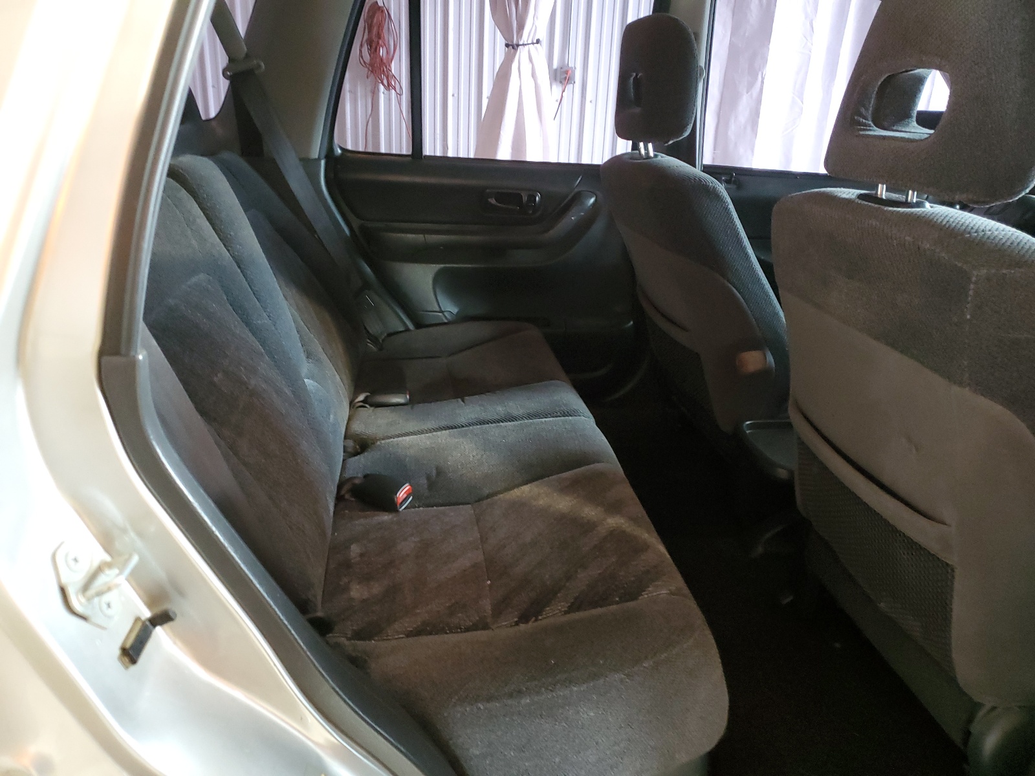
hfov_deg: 67.3
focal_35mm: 26
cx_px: 518
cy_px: 388
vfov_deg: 53.1
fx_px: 777
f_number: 1.5
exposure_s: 1/15
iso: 332
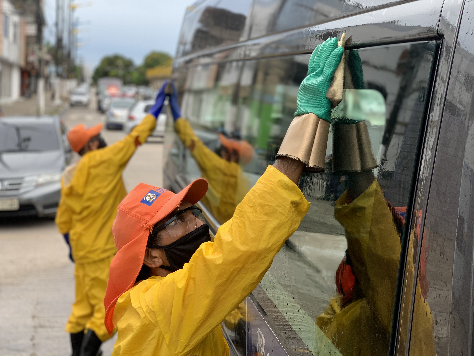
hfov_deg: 36.8
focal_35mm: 52
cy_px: 178
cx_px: 237
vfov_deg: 28.0
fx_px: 712
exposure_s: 1/122
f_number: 2.4
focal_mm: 6
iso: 40
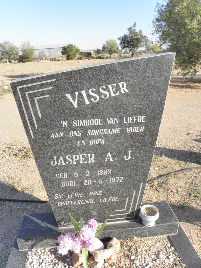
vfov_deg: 67.3
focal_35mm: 26
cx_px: 100
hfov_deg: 53.1
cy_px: 134
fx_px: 201
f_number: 6.3
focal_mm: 4.6
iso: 200
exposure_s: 1/320
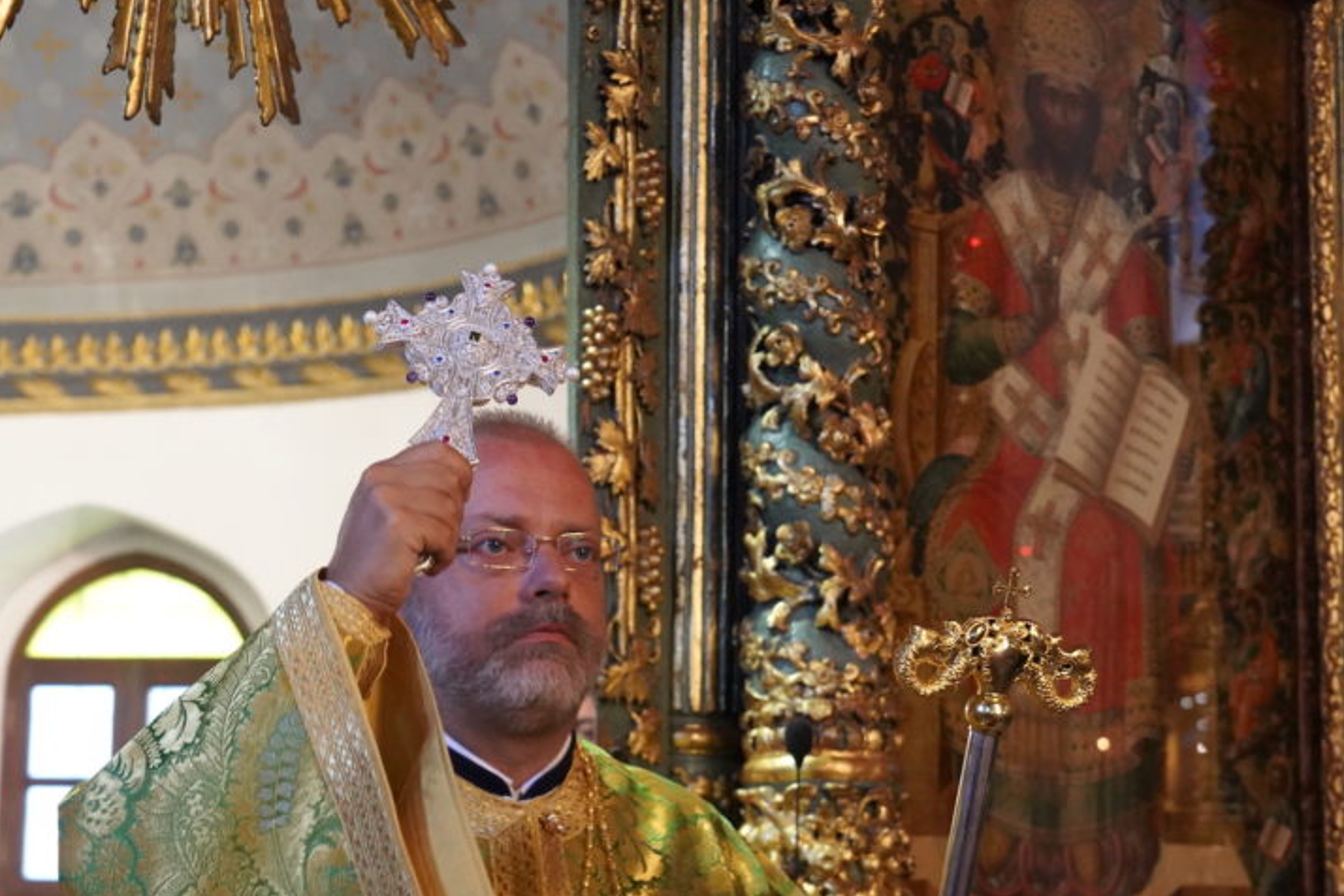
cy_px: 630
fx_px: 2464
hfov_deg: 30.5
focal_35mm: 66
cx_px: 570
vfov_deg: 20.5
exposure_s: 1/80
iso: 10000
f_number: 5.6
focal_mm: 46
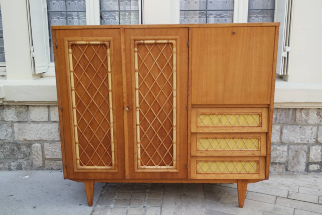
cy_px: 108
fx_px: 322
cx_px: 161
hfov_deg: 53.1
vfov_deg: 36.9
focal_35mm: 36
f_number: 4
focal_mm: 24
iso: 100
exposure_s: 1/100
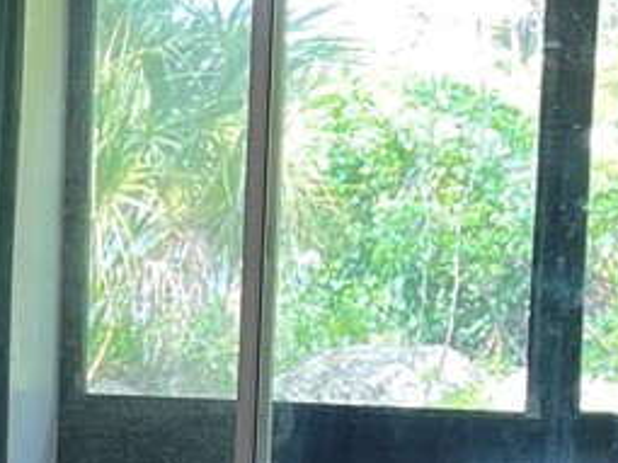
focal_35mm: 157
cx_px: -710
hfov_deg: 11.1
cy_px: 478
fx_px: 2802
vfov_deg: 9.4
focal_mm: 5.1
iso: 64
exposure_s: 1/60
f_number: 1.6
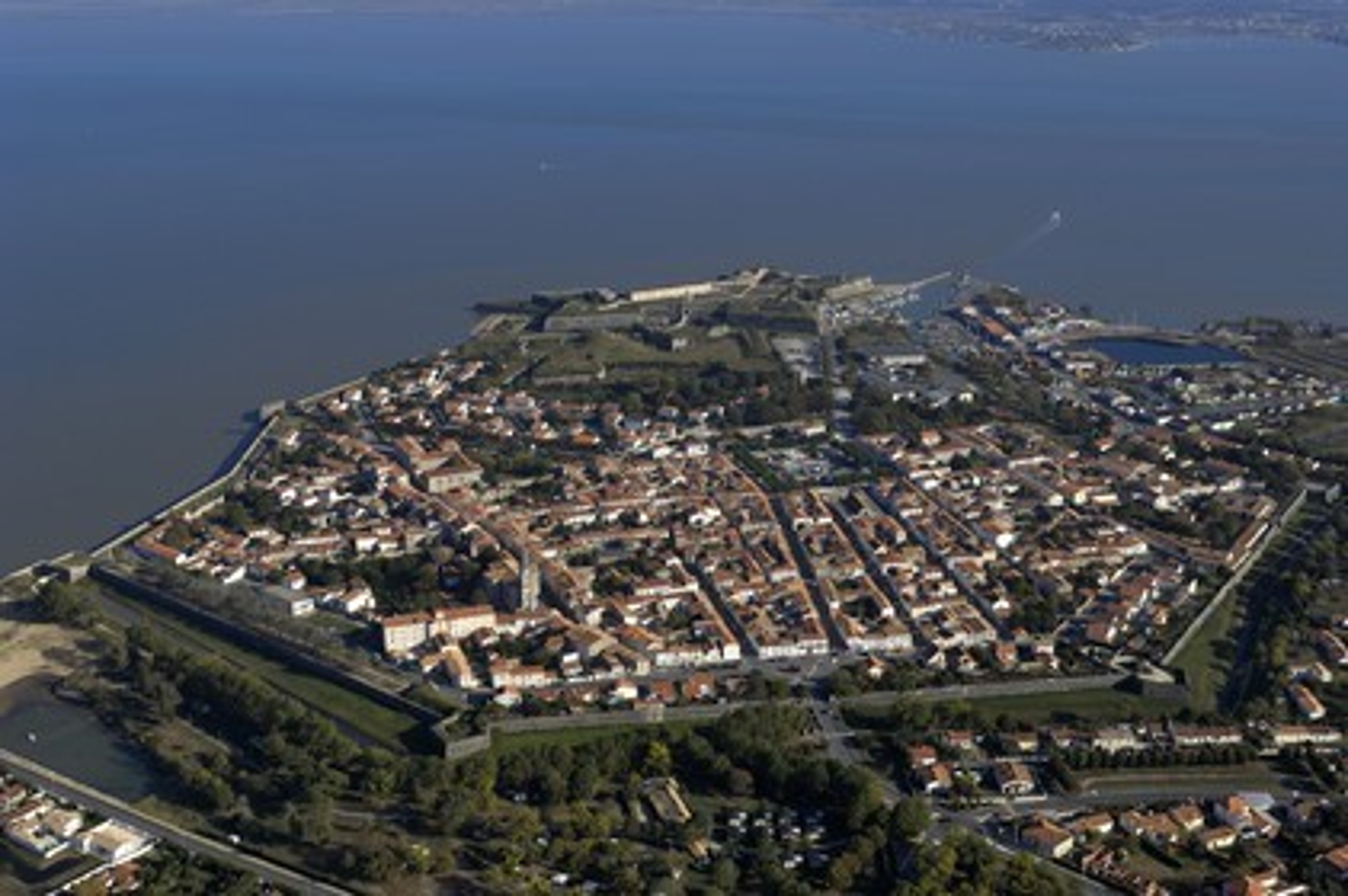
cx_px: 674
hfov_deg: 46.4
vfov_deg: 31.8
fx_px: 1571
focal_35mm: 42
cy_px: 448
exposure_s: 1/640
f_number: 5
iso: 100
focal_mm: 28
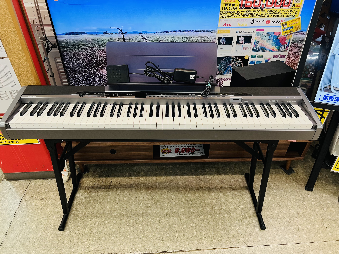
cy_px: 127
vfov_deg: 53.1
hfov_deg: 67.3
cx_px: 170
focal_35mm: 26
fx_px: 255
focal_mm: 5.7
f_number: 1.5
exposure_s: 1/60
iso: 80
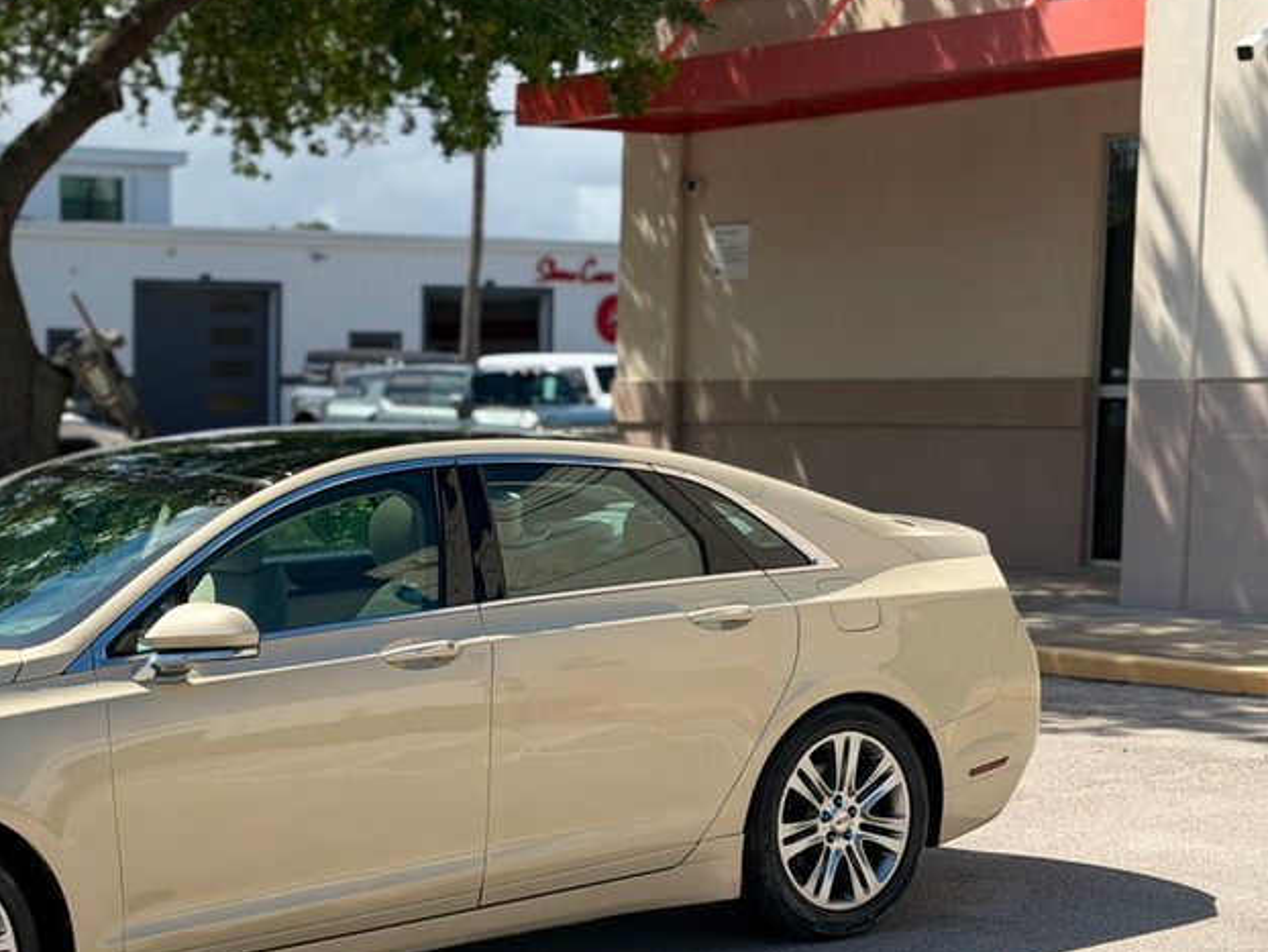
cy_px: 752
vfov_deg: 18.5
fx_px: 2895
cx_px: 292
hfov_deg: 24.4
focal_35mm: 79
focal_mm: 6.76
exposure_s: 1/6024
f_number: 1.78
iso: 80
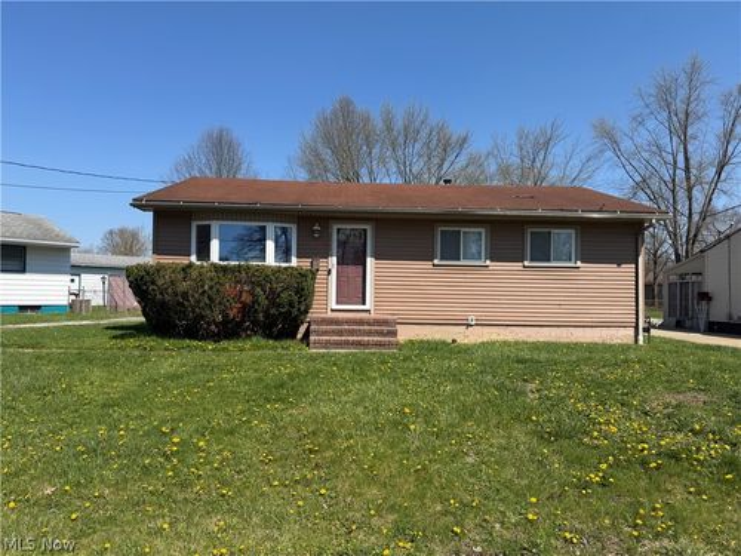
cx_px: 370
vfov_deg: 56.8
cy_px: 278
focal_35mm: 24
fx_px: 514
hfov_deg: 71.6
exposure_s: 1/4673
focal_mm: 6.76
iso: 80
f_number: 1.78
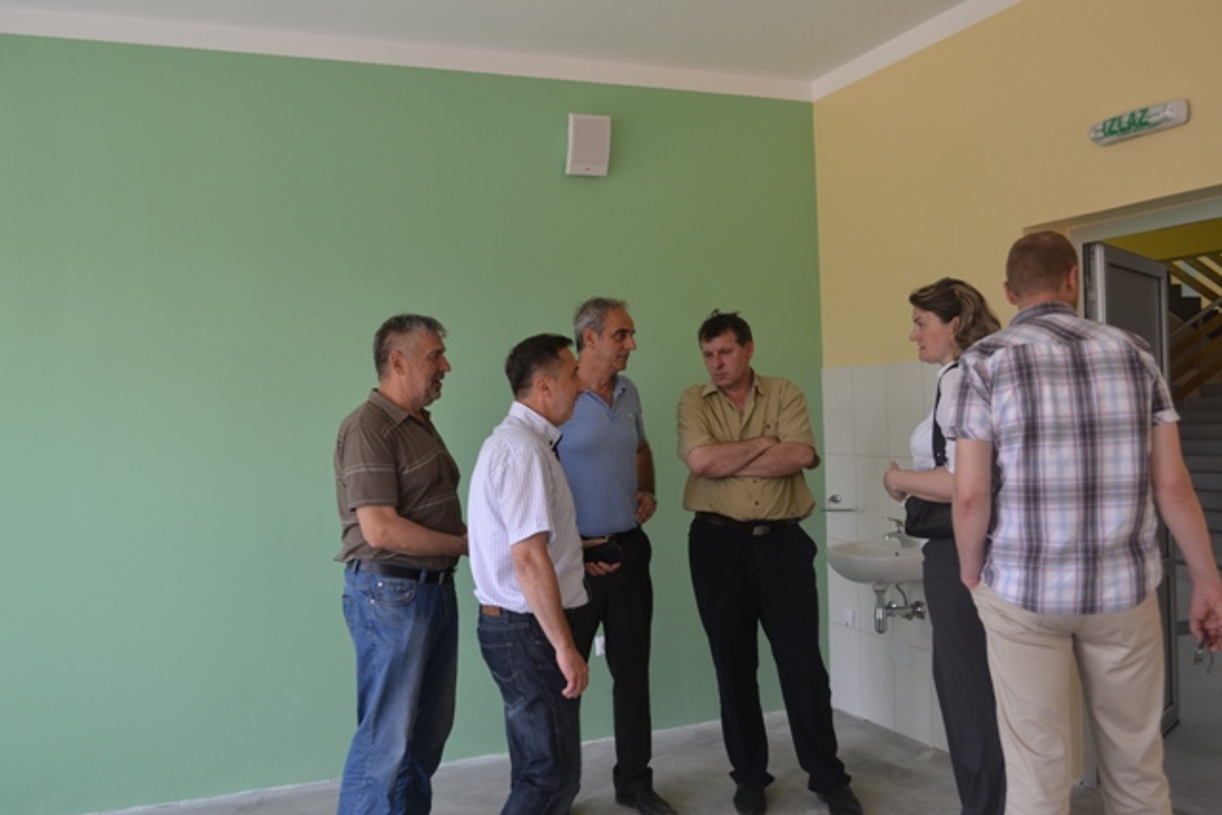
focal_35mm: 33
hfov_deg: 57.2
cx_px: 611
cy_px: 408
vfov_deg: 40.0
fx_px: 1120
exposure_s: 1/100
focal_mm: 22
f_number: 5
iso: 400
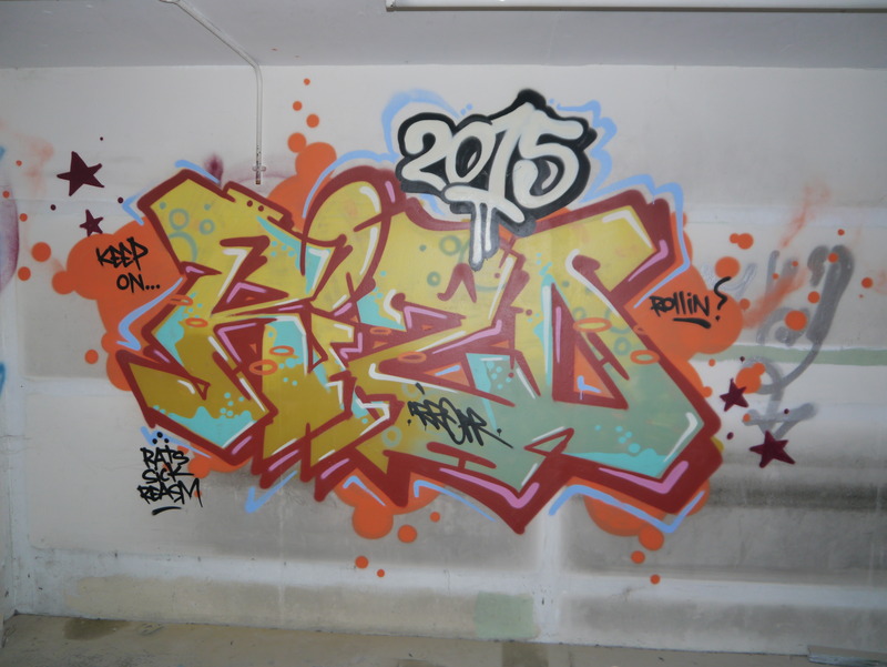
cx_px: 444
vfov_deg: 49.8
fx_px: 718
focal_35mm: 28
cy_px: 334
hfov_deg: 63.4
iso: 160
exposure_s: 1/8
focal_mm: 14
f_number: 3.5
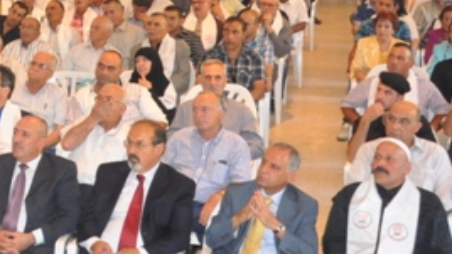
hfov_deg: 20.9
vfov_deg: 12.5
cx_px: -94
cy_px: -25
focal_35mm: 95
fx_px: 1139
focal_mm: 18
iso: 1600
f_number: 5
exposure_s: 1/60
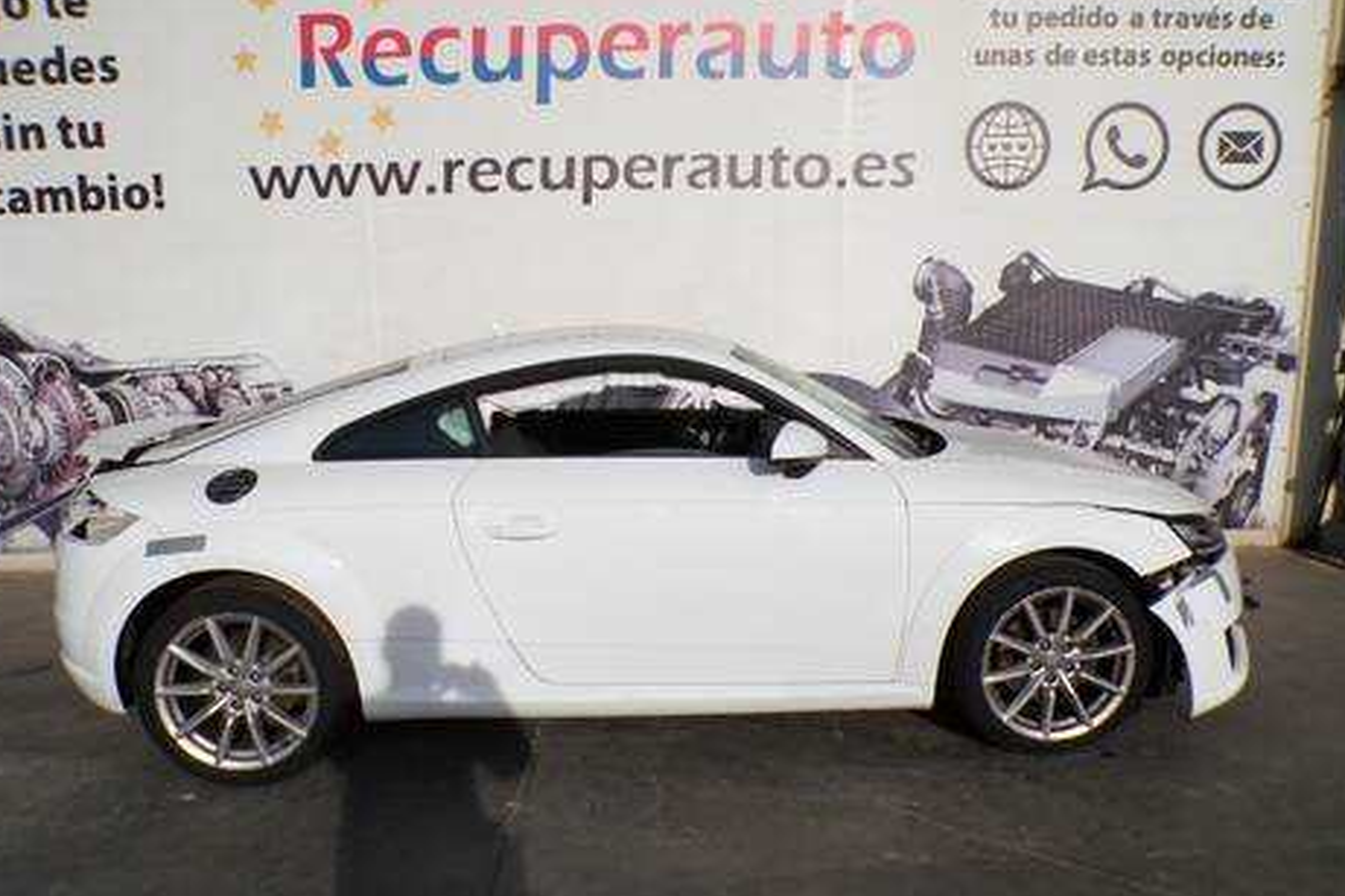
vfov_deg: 49.5
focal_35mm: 26
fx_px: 971
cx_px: 656
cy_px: 464
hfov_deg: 69.4
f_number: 5.8
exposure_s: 1/900
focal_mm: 4.3
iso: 100
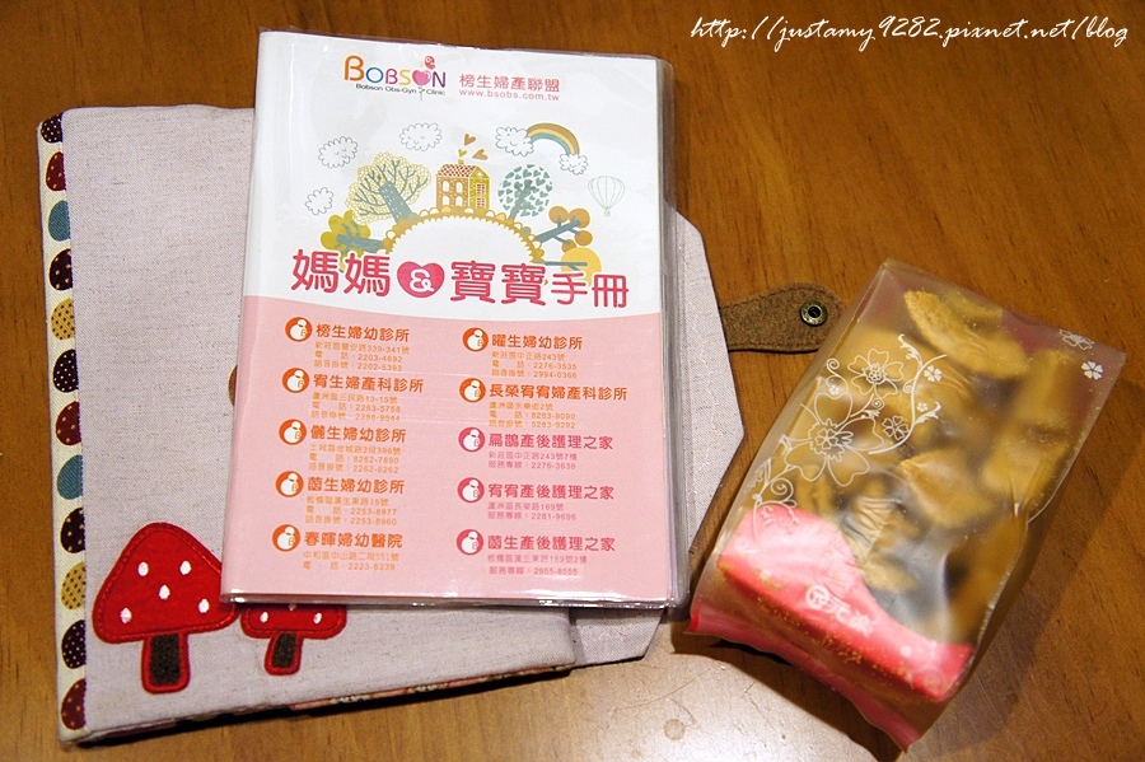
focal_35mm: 50
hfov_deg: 40.0
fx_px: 1573
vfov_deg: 27.2
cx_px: 572
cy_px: 381
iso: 1250
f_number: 4.5
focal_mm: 33
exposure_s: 1/60
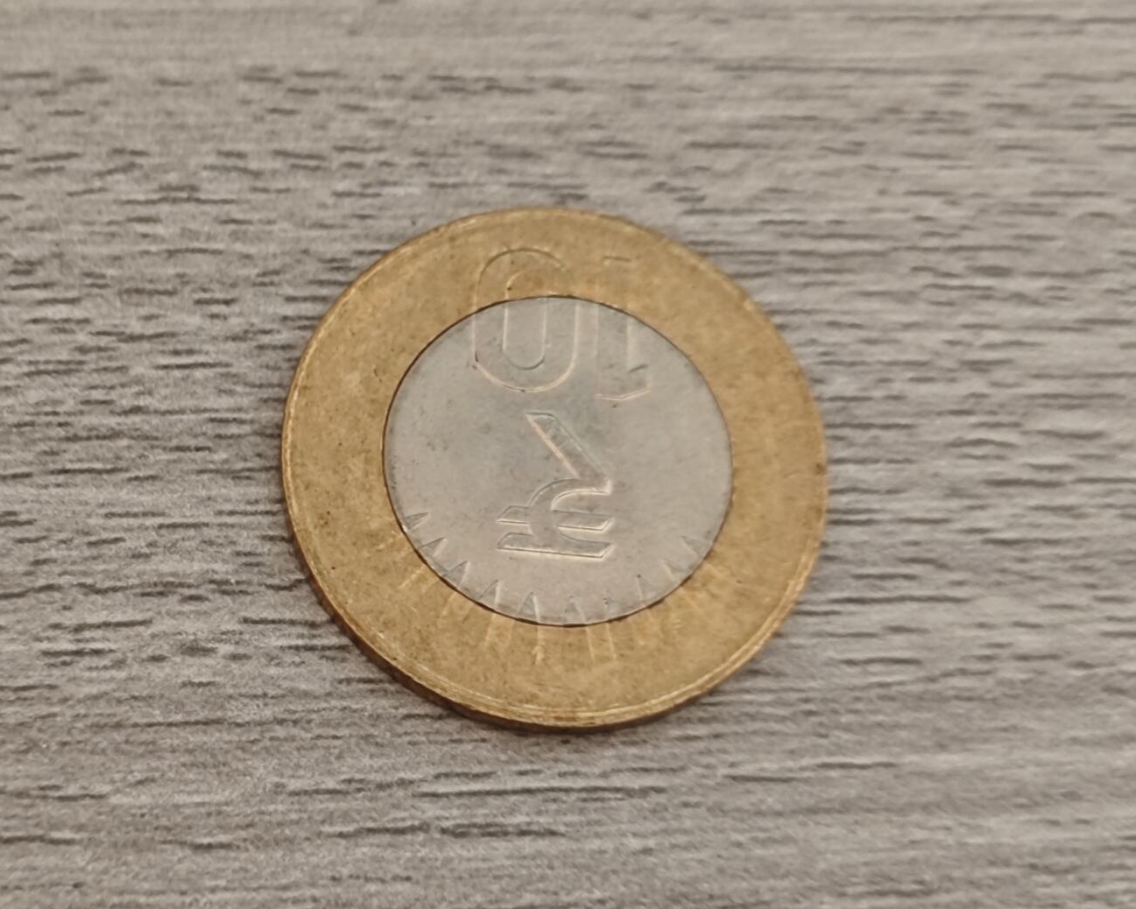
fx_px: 2656
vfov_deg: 19.4
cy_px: 454
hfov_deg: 24.1
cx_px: 542
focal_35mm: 79
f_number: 1.9
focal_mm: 8.7
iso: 640
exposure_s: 1/42.3
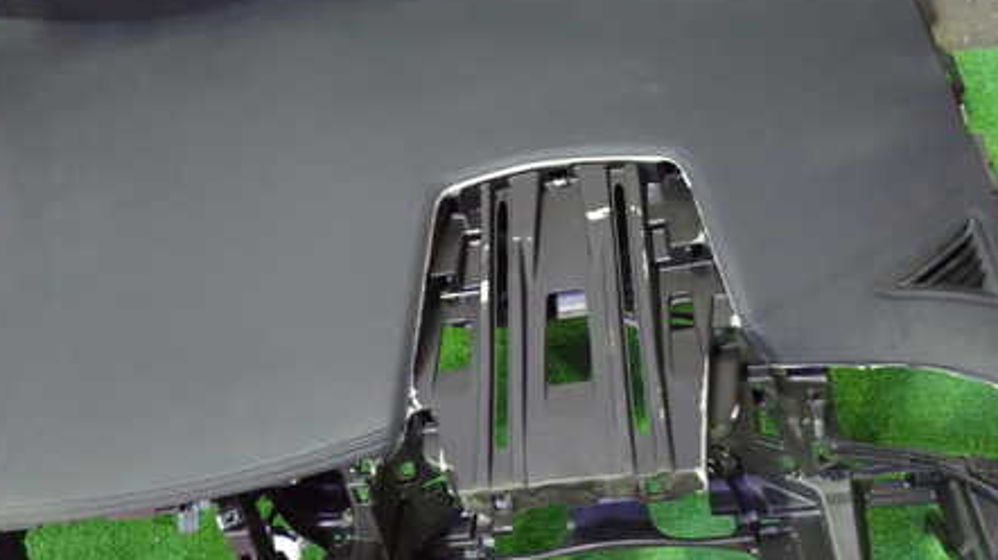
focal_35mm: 37
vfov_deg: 31.3
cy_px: 131
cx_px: 504
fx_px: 979
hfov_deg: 54.0
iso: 1000
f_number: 2
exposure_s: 1/30
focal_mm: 4.5
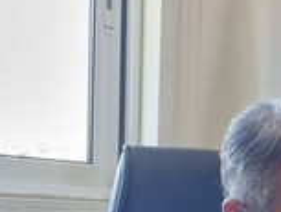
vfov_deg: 13.9
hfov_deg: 15.8
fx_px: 829
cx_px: 533
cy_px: 289
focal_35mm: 102
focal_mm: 5.4
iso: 125
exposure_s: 1/100
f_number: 1.8
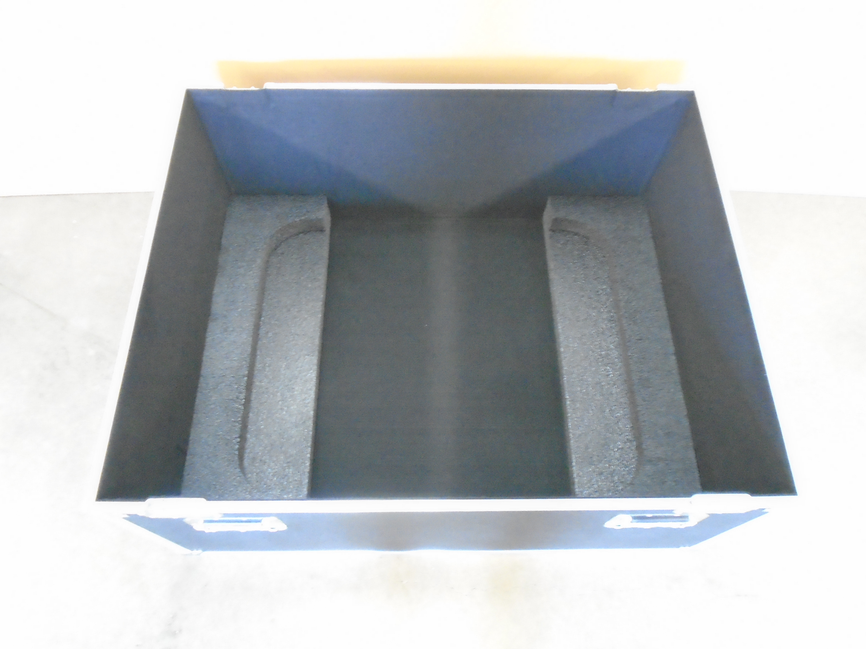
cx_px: 433
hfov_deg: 67.3
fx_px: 650
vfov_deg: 53.1
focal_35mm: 26
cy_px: 324
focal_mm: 4.6
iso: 1000
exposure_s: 1/4
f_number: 3.2
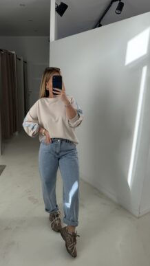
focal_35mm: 27
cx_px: 48
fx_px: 191
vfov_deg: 69.8
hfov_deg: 42.3
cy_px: 132
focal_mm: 6.76
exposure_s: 1/387
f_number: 1.78
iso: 100
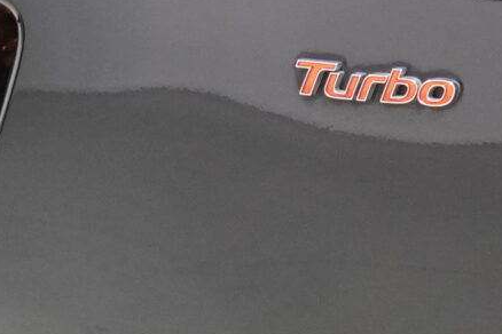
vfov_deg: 2.9
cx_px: 445
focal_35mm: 482
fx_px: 6720
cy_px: 238
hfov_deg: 4.3
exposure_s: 1/30
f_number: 4.5
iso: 1250
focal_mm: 55
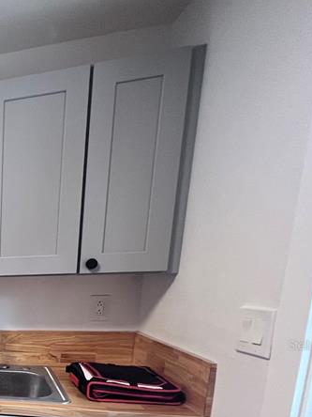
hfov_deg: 30.6
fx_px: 361
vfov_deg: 55.0
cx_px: -135
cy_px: 345
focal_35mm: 30
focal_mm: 1.57
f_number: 1.8
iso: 200
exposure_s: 1/120
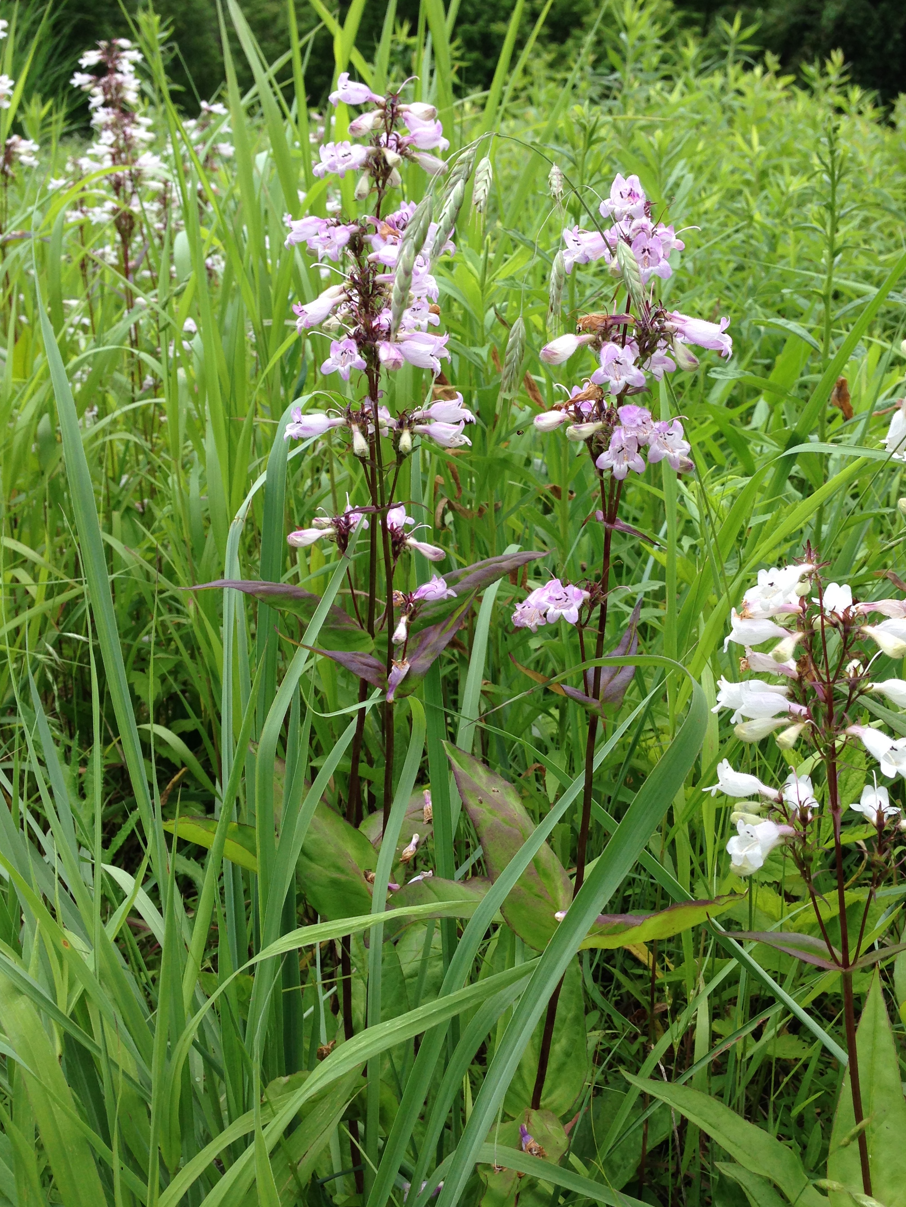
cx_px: 488
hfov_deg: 35.9
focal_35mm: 40
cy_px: 552
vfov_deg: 46.7
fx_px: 1396
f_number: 2.4
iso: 50
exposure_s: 1/570
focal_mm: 4.12
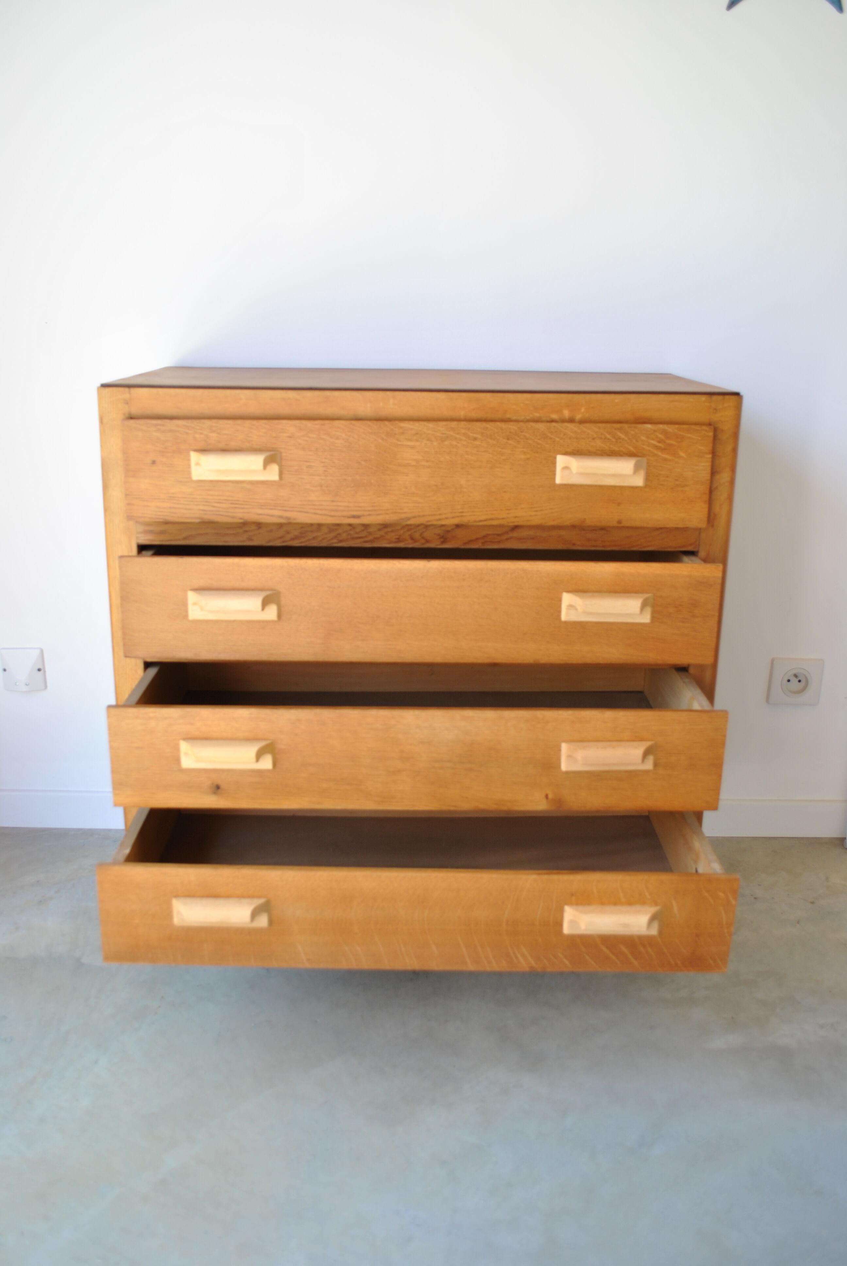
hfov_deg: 43.7
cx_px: 424
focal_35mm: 30
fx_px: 1056
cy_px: 633
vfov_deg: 61.9
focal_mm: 20
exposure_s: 1/30
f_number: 4.5
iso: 100
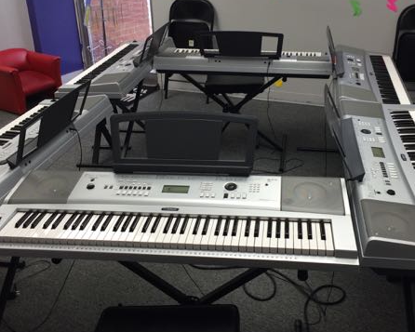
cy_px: 123
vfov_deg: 35.5
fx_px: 516
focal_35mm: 42
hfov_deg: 43.8
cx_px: 222
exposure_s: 1/40
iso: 40
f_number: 2.2
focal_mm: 4.12
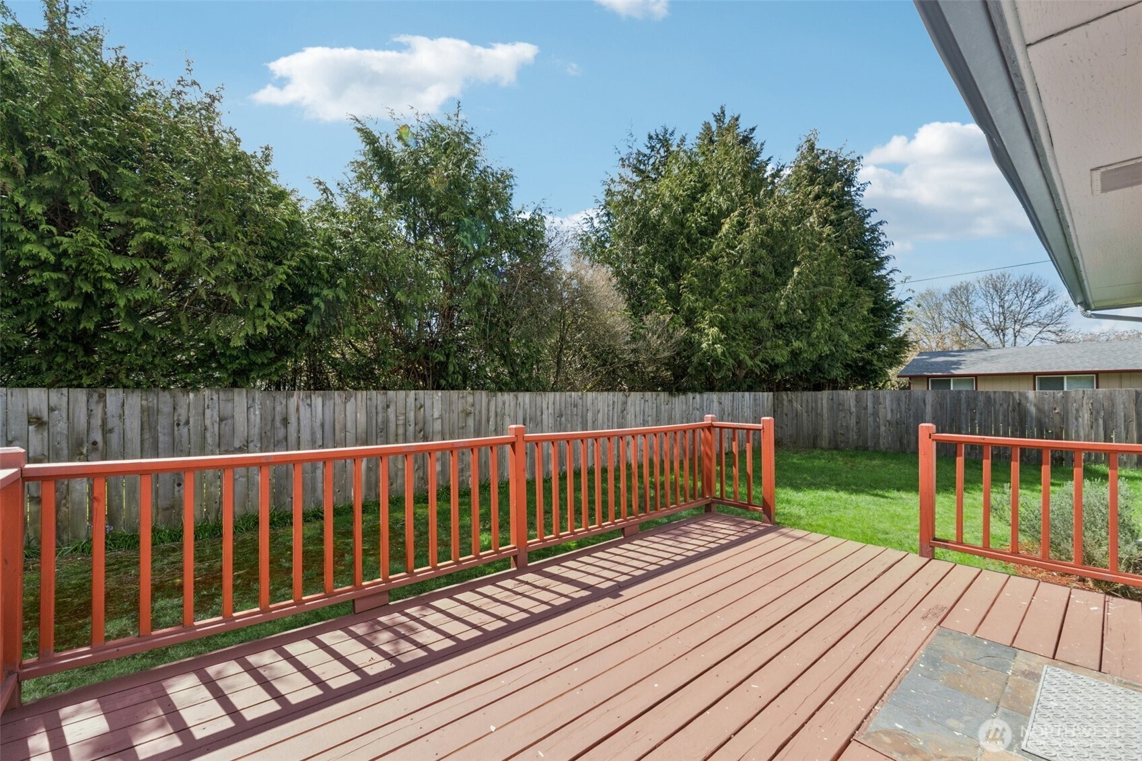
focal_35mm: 15
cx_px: 571
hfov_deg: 100.4
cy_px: 380
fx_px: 476
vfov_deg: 77.3
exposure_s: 1/100
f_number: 10
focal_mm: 10
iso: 250
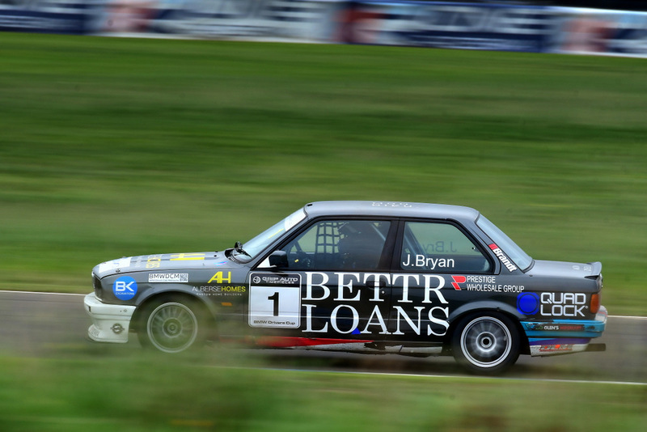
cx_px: 324
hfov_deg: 3.1
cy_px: 216
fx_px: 11865
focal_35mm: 660
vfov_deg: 2.1
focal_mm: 440
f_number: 14
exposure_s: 1/100
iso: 200
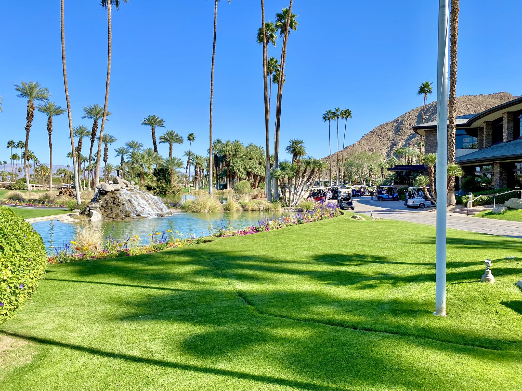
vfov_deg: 53.1
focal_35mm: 26
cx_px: 261
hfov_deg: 67.3
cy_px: 196
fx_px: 392
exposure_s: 1/2141
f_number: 1.8
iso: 32
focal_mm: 4.25
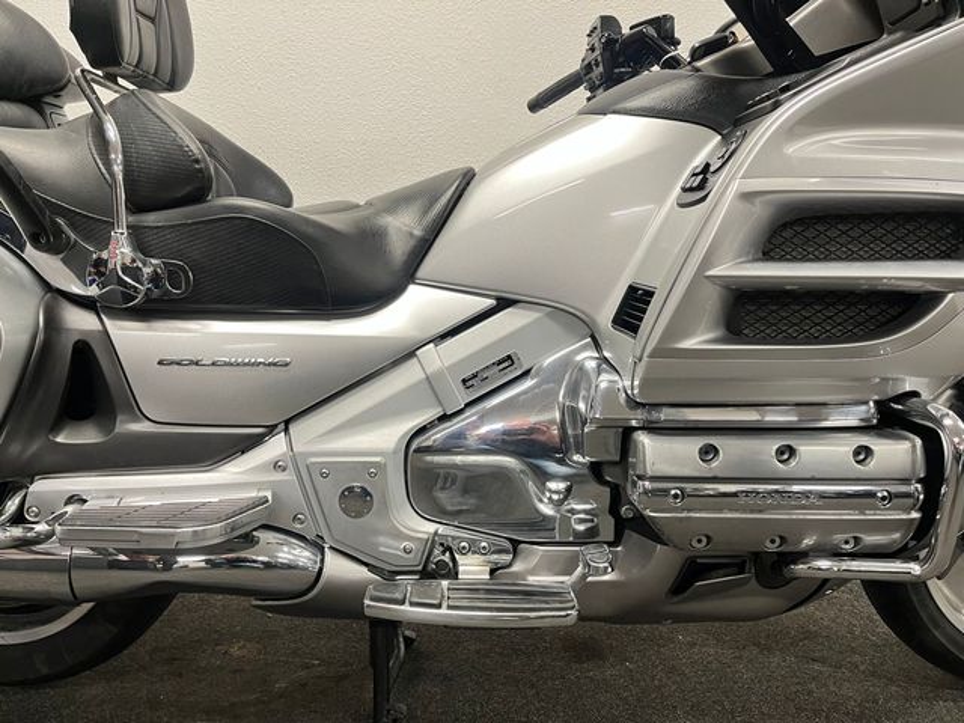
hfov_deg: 67.3
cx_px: 482
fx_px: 724
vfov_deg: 53.1
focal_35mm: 26
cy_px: 362
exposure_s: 1/50
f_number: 1.6
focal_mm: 5.1
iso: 160
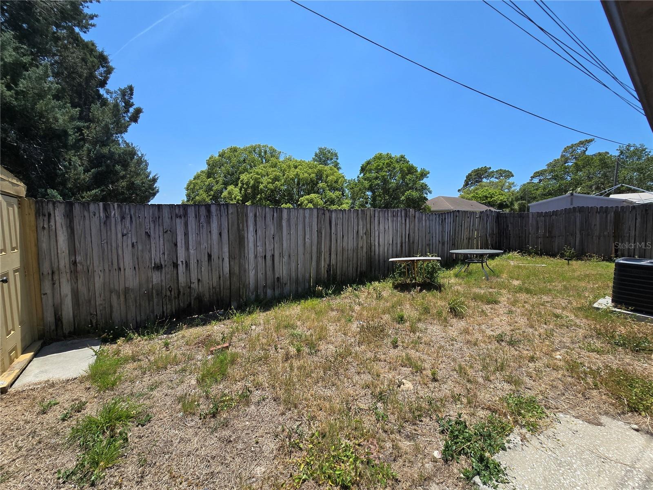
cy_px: 245
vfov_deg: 89.9
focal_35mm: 13
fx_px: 245
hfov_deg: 106.2
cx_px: 326
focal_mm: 2.2
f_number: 2.2
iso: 50
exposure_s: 1/2210
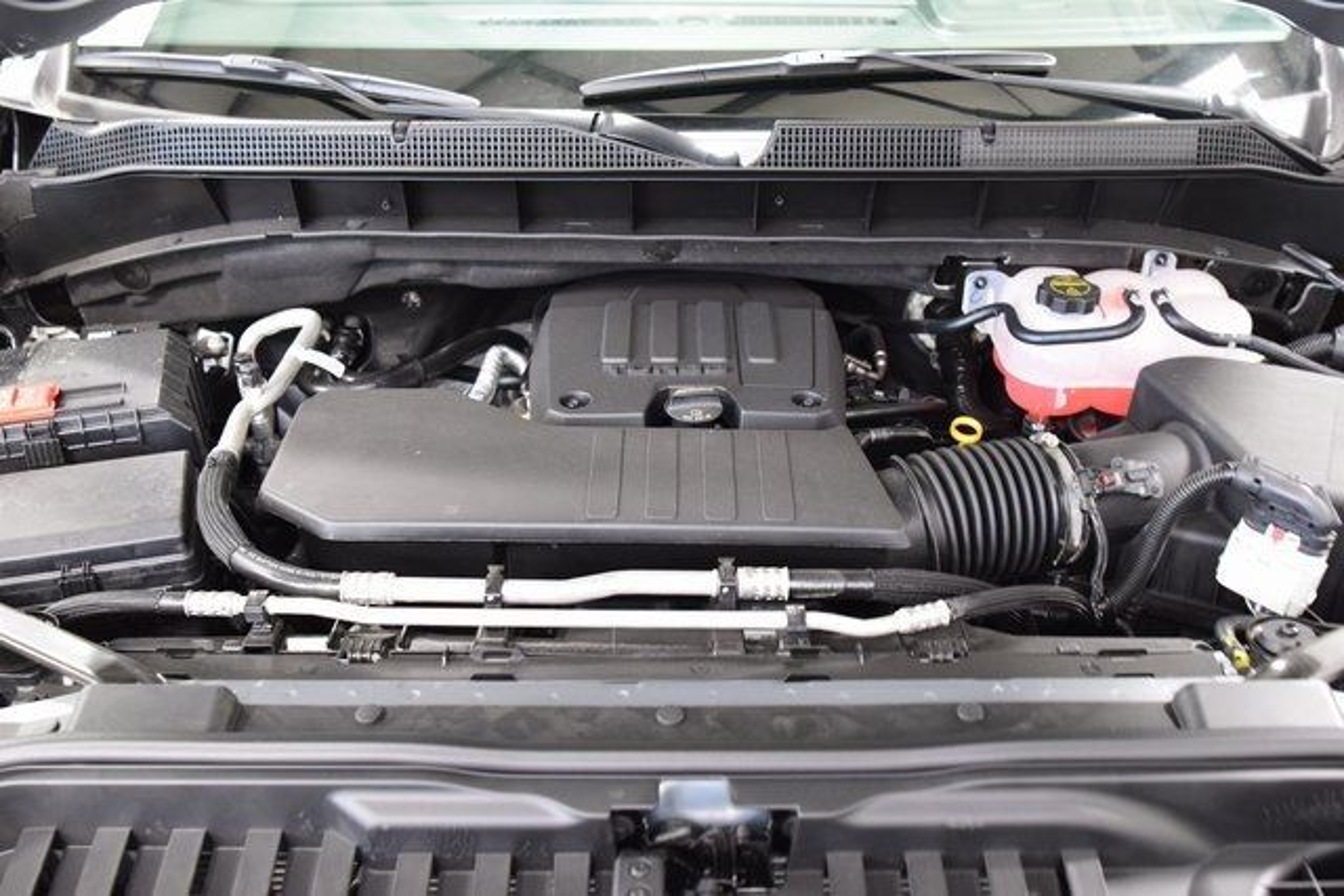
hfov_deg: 53.1
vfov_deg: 36.9
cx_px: 672
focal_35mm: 36
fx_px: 1344
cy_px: 448
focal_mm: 24
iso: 1600
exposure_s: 1/15
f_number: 3.5
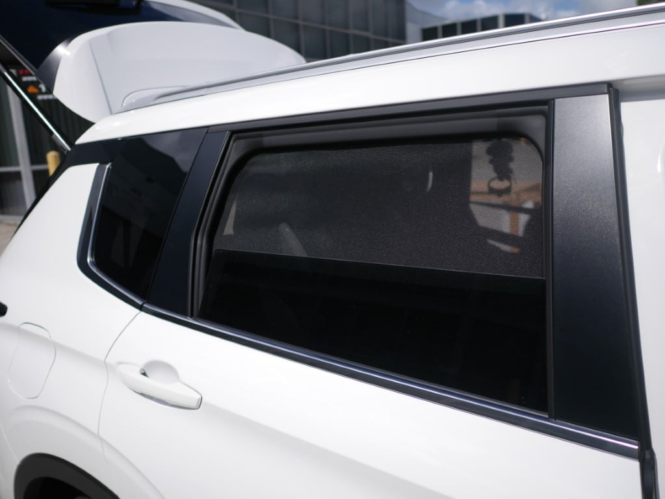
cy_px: 250
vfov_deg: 46.8
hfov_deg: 59.9
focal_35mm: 30
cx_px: 332
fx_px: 577
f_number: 1.7
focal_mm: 15
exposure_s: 1/16000
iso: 200
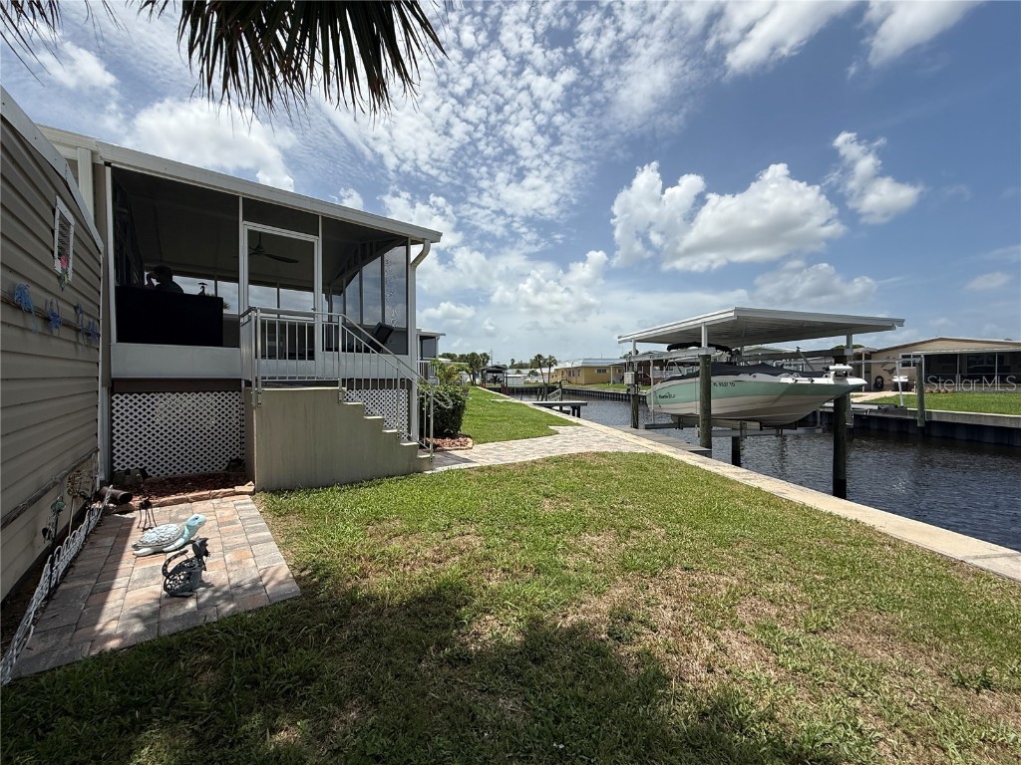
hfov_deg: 102.1
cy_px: 382
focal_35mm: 14
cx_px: 510
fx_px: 413
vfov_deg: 85.7
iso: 50
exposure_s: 1/3289
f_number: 2.2
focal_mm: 2.22
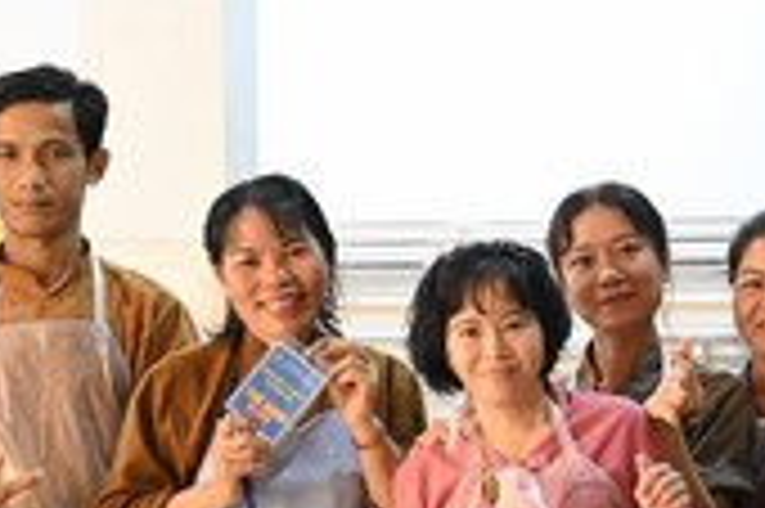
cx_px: 562
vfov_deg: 14.7
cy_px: 409
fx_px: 1953
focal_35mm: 92
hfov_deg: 22.0
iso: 12800
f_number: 4
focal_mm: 24
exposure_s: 1/200
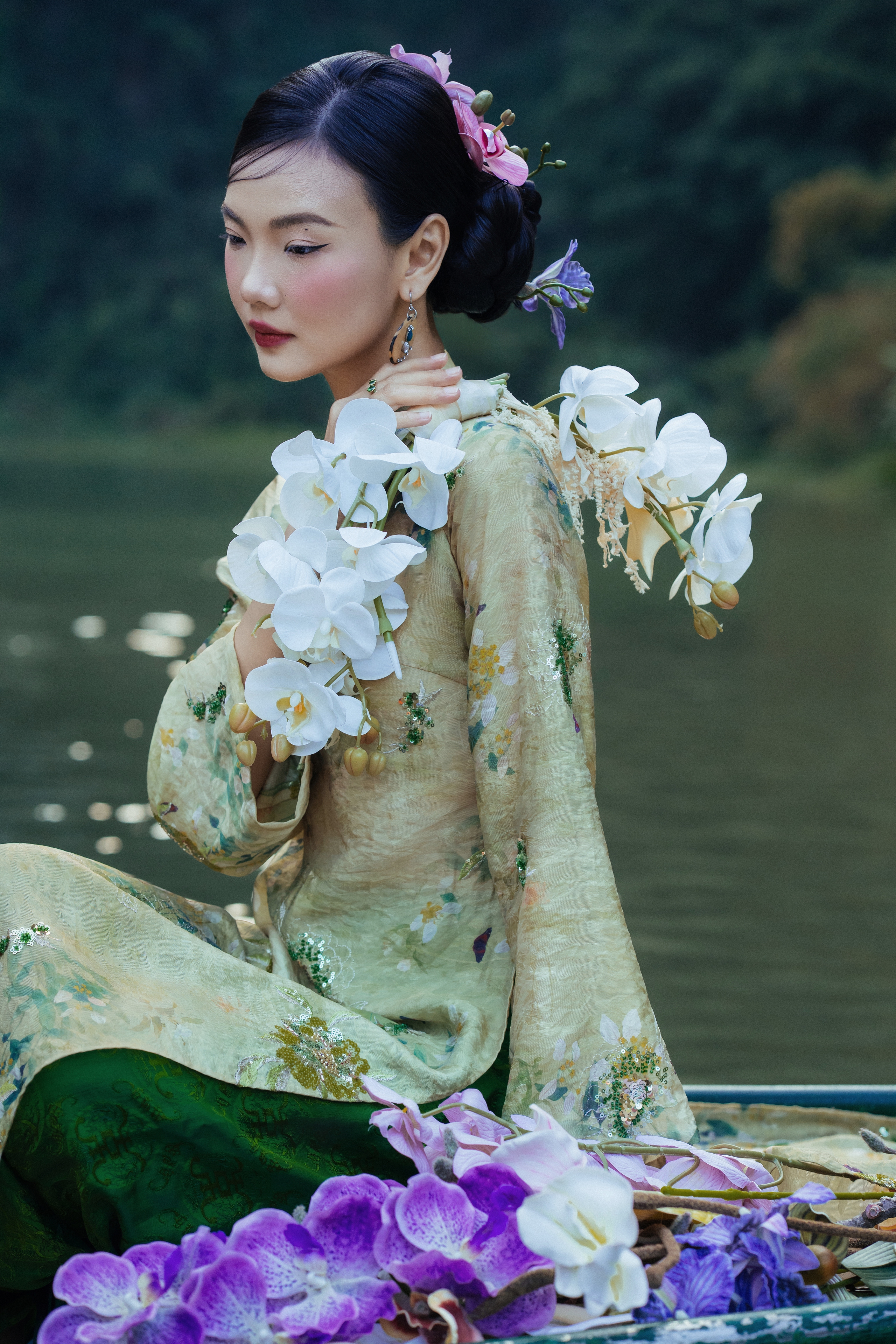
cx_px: 448
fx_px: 3173
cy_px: 672
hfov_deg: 16.1
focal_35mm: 85
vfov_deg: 23.9
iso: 1000
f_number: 4
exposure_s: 1/500
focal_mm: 85
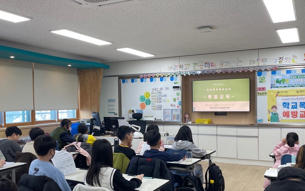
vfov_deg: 34.3
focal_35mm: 37
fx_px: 308
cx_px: 148
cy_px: 119
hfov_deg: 52.7
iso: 80
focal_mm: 4.2
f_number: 1.6
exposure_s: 1/120
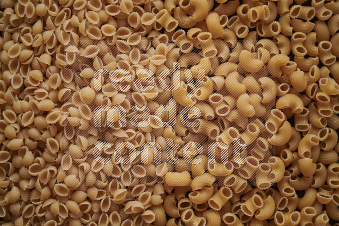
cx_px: 170
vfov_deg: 27.0
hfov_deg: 39.6
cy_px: 113
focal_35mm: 50
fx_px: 471
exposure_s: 1/100
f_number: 8
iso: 160
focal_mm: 50
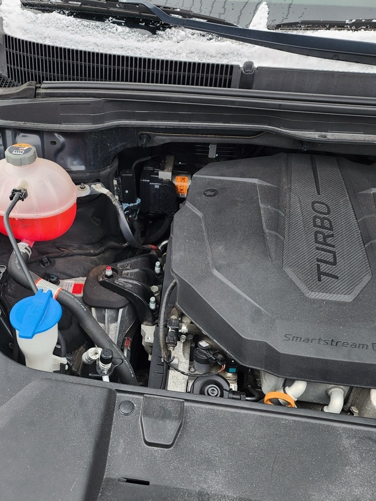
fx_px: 464
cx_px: 149
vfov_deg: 56.7
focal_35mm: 32
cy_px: 279
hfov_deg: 43.9
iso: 64
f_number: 1.8
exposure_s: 1/180
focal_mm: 6.4
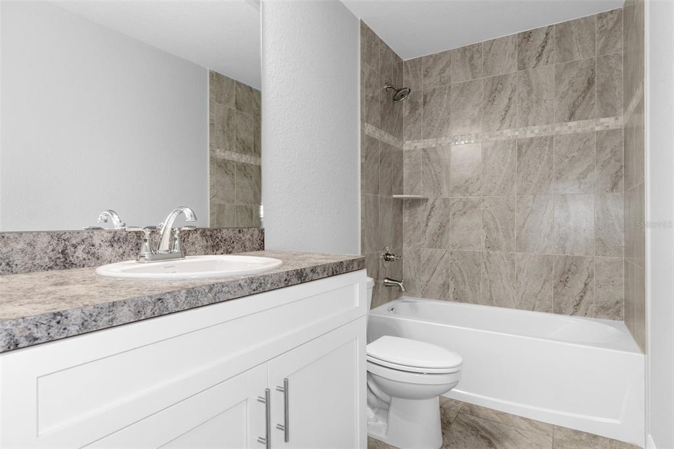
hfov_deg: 85.4
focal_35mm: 20
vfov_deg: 63.2
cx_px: 337
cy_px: 224
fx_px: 365
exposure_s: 1/1.25
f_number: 8
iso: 320
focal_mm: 13
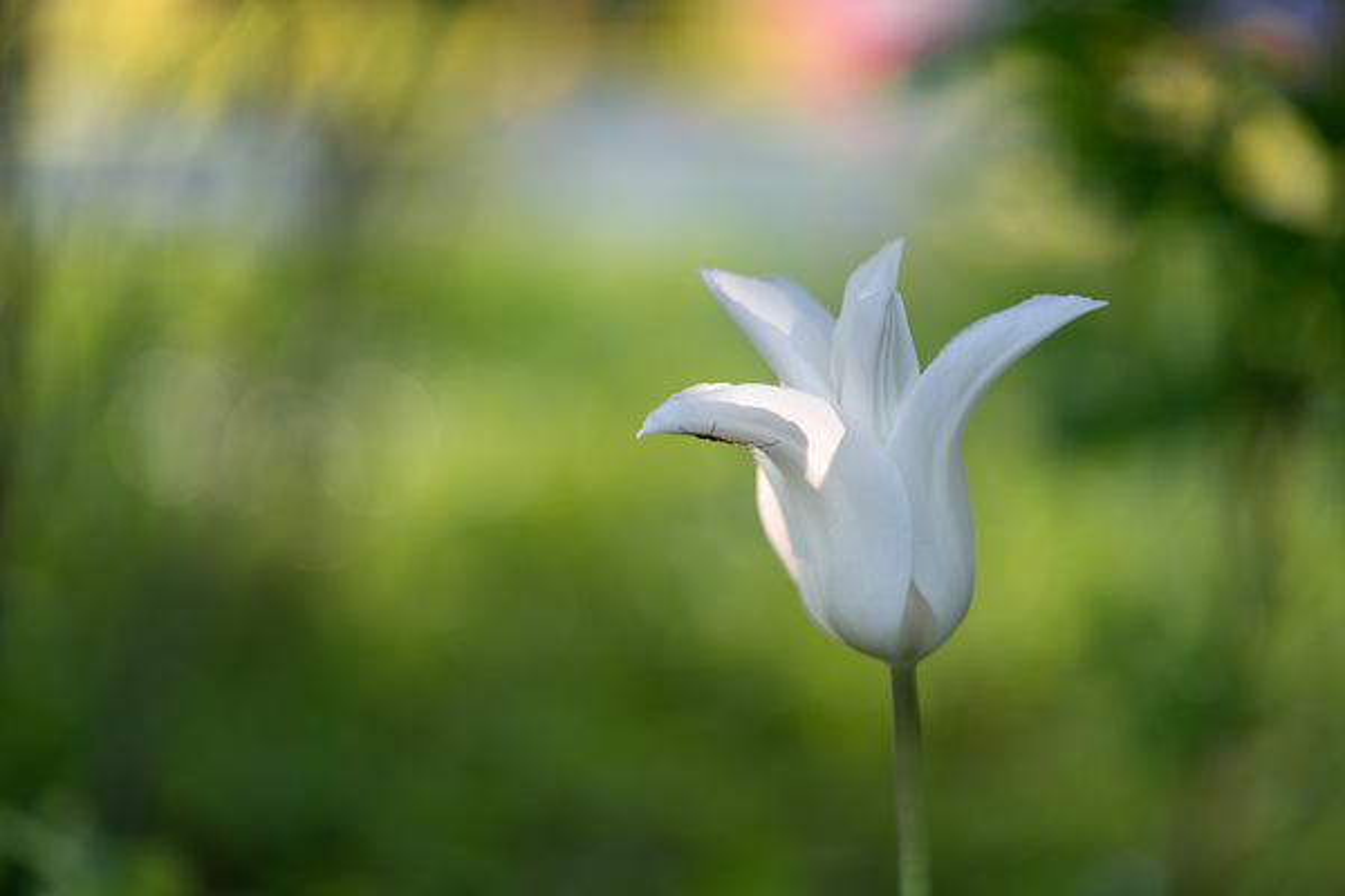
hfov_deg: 22.6
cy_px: 448
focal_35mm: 90
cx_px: 672
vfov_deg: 15.2
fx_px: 3362
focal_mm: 90
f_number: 2.8
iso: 200
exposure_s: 1/250
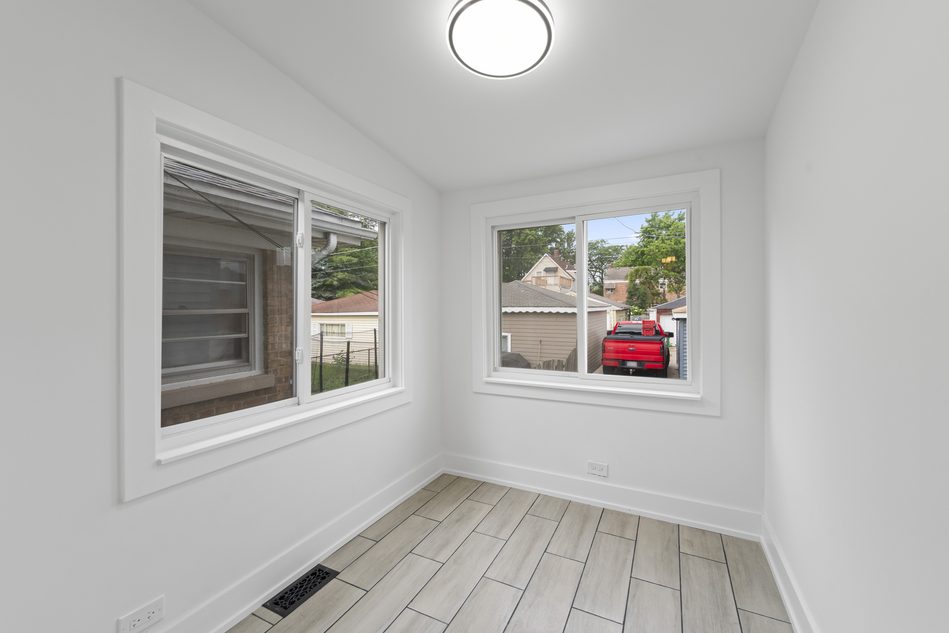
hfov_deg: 104.2
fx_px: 369
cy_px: 316
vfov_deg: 81.2
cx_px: 474
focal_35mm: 14
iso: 800
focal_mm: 14
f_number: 9
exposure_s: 1/30
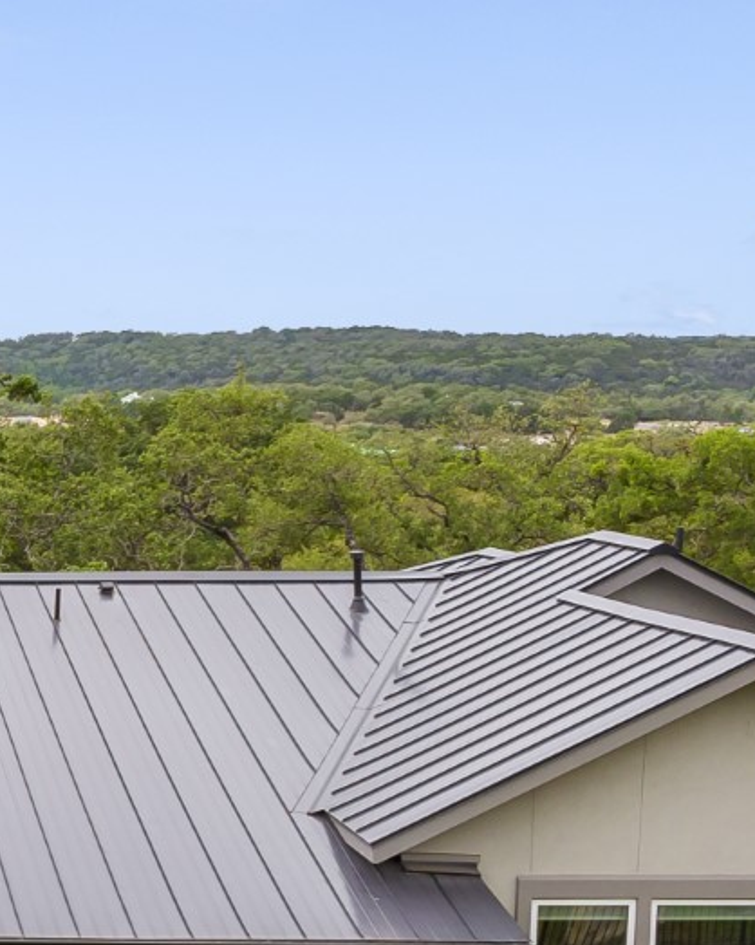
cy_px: 719
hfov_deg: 16.1
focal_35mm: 86
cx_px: -439
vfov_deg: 22.0
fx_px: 2403
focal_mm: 12.29
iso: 100
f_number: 5
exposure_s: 1/240
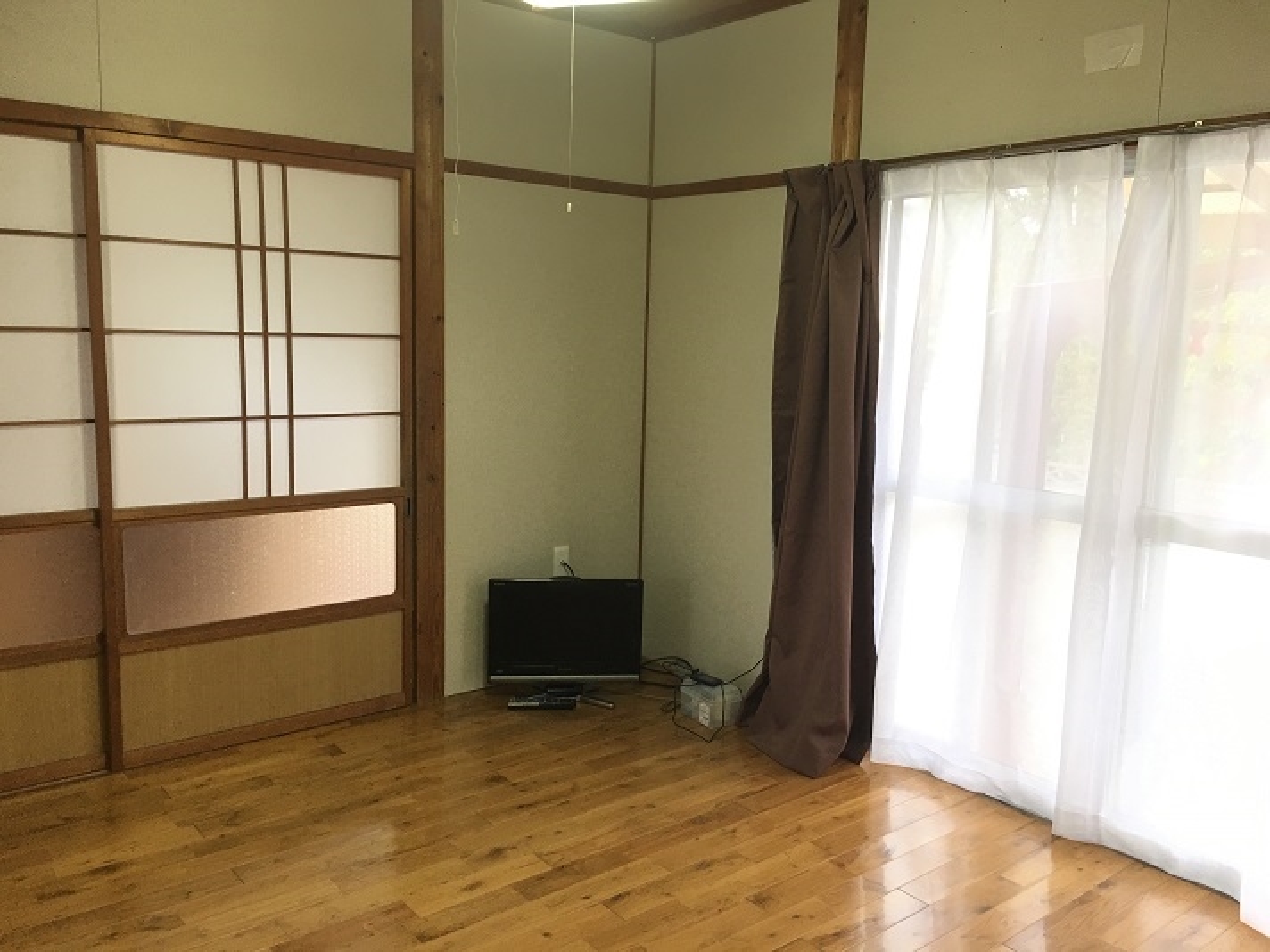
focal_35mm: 29
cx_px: 635
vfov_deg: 48.2
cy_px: 476
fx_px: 1064
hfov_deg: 61.7
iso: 25
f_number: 2.2
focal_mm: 4.15
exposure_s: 1/15
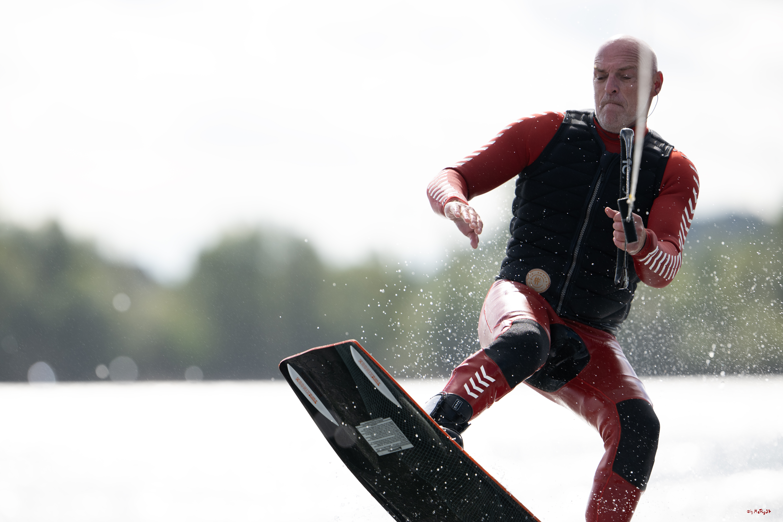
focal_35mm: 400
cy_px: 261
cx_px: 392
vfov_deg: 3.4
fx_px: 8699
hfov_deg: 5.2
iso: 250
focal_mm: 400
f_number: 4.5
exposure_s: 1/2000
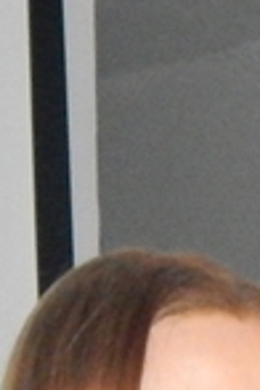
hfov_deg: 4.4
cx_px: 783
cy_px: 799
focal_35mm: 304
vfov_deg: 6.6
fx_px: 3293
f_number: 3.6
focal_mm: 7.7
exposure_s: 1/30
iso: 800
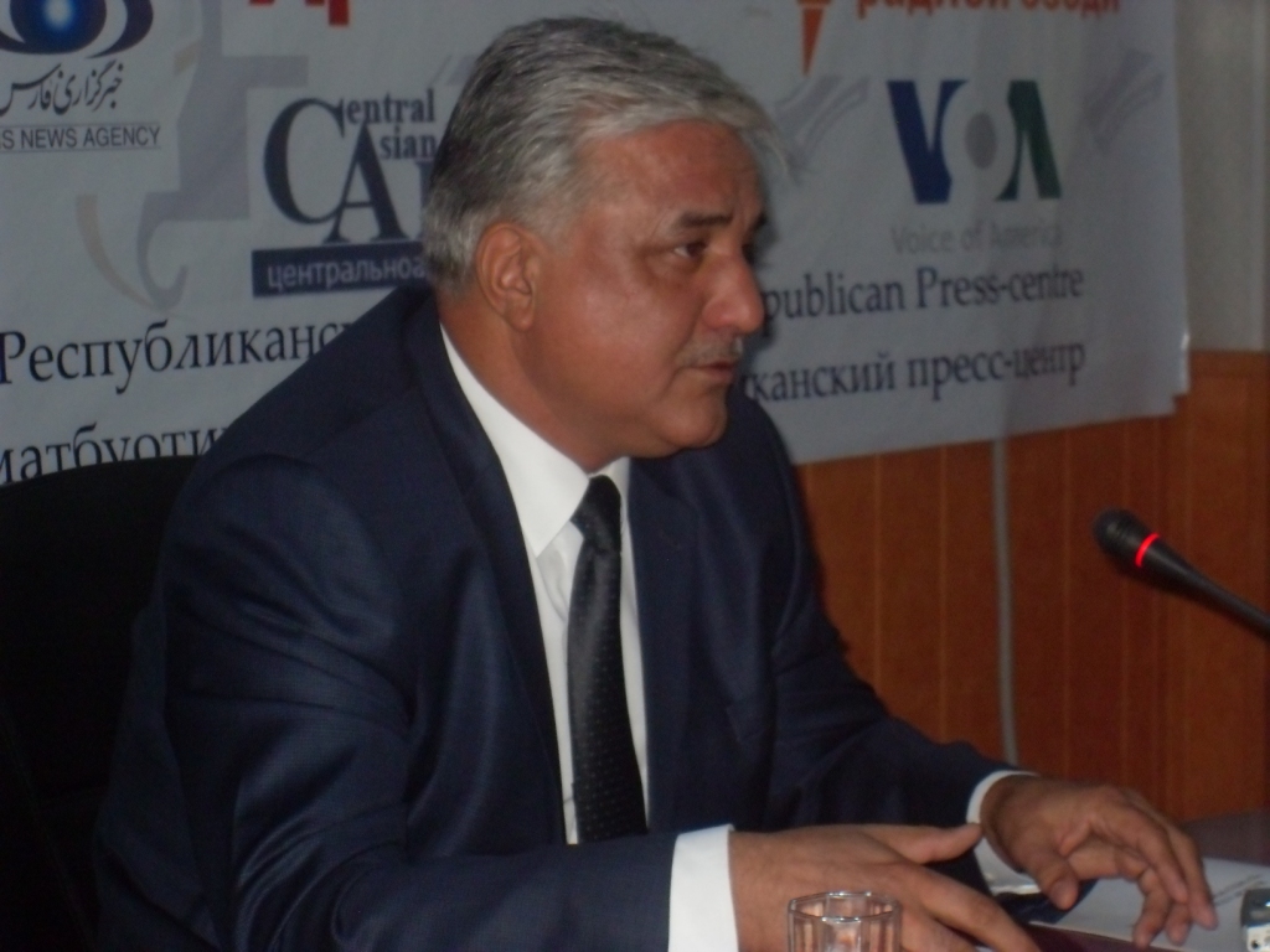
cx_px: 635
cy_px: 476
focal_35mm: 111
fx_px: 4072
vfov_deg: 13.3
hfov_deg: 17.7
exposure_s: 1/90
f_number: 5.2
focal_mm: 18.1
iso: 320
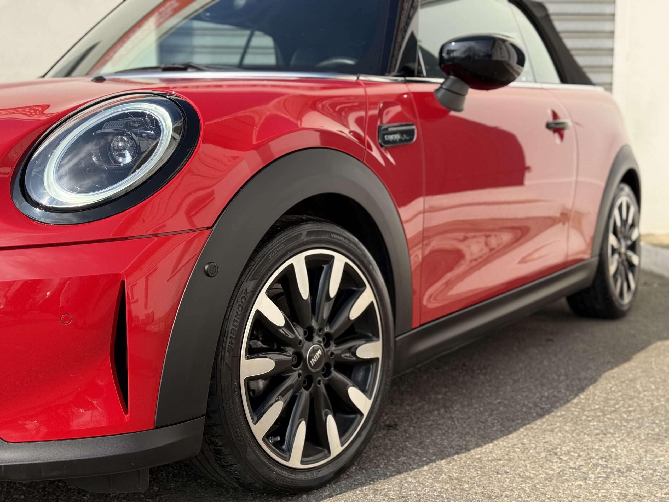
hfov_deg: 39.7
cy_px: 251
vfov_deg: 30.3
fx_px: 928
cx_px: 334
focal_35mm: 48
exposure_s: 1/2865
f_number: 1.78
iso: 80
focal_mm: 6.76
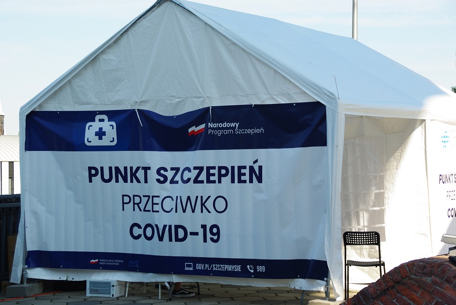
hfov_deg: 46.4
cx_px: 228
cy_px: 152
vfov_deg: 32.0
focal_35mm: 42
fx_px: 533
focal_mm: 28
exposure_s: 1/180
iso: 100
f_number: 6.7
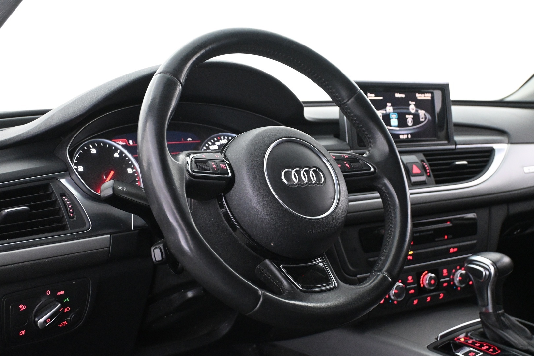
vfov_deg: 28.5
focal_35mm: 47
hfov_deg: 41.7
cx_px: 267
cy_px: 178
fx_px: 701
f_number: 5
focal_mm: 31.5
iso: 4000
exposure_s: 1/40
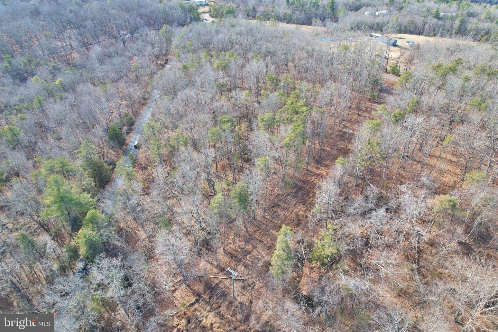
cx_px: 249
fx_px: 304
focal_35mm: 22
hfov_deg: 78.6
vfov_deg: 57.2
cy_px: 166
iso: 100
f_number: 2.8
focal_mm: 8.38
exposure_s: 1/180
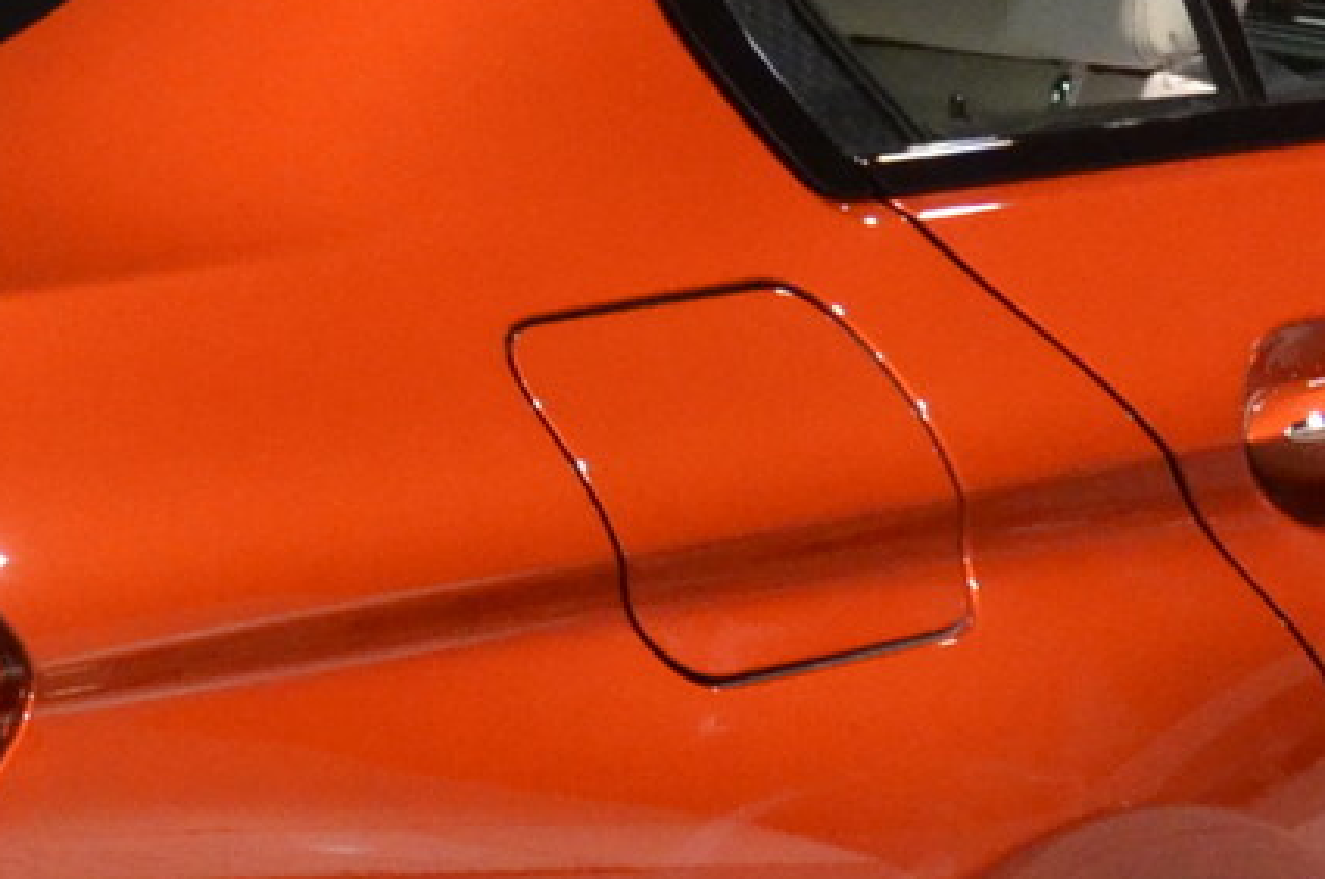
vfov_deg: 7.0
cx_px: -9
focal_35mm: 194
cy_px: 689
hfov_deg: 10.5
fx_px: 7129
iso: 1600
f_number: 3.8
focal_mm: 22
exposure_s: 1/60
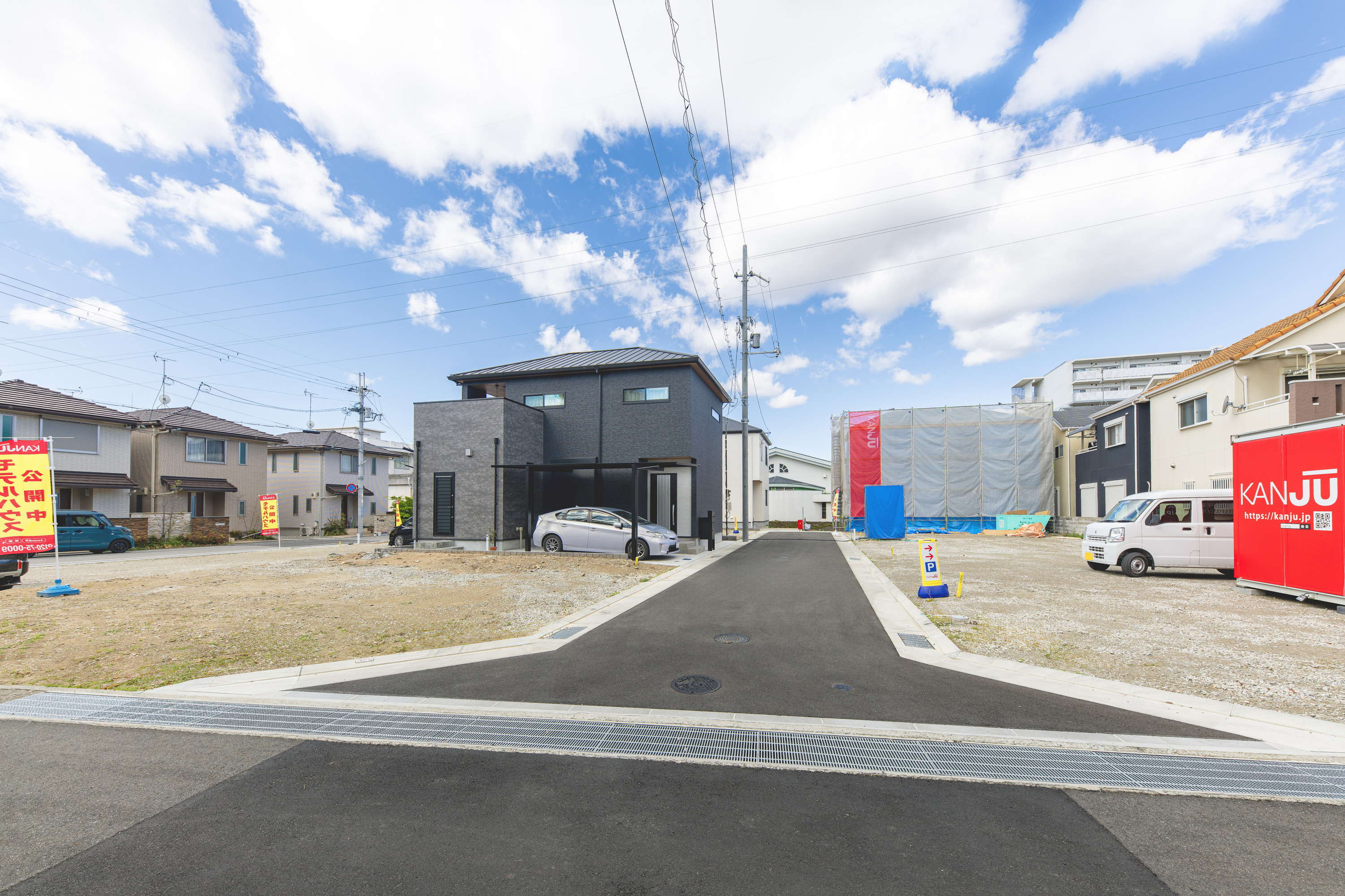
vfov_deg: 90.0
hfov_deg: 112.6
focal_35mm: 12
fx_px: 448
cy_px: 448
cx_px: 672
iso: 100
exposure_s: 1/250
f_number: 8
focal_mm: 12
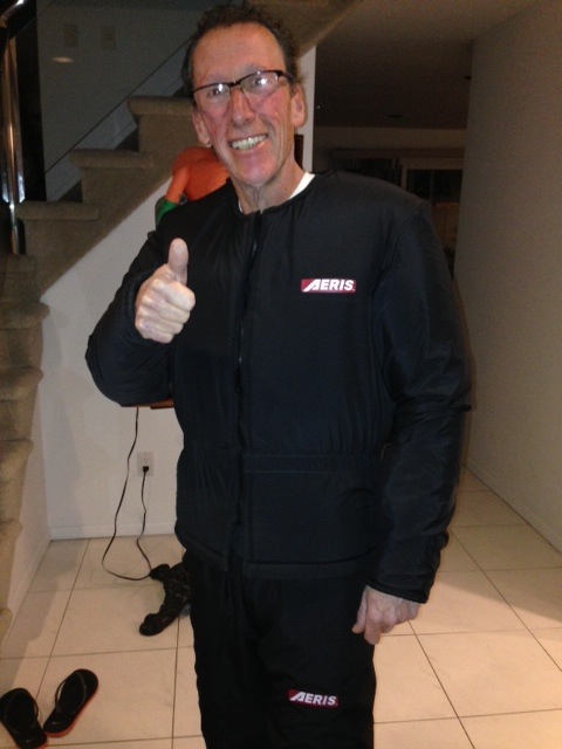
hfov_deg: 42.9
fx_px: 714
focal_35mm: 33
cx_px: 281
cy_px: 374
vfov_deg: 55.4
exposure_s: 1/16
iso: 320
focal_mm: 4.12
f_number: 2.4
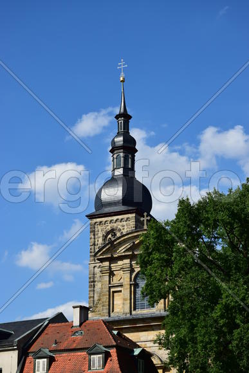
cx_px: 124
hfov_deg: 17.5
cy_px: 186
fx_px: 809
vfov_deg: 26.0
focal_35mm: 78
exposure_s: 1/320
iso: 100
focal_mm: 52
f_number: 9
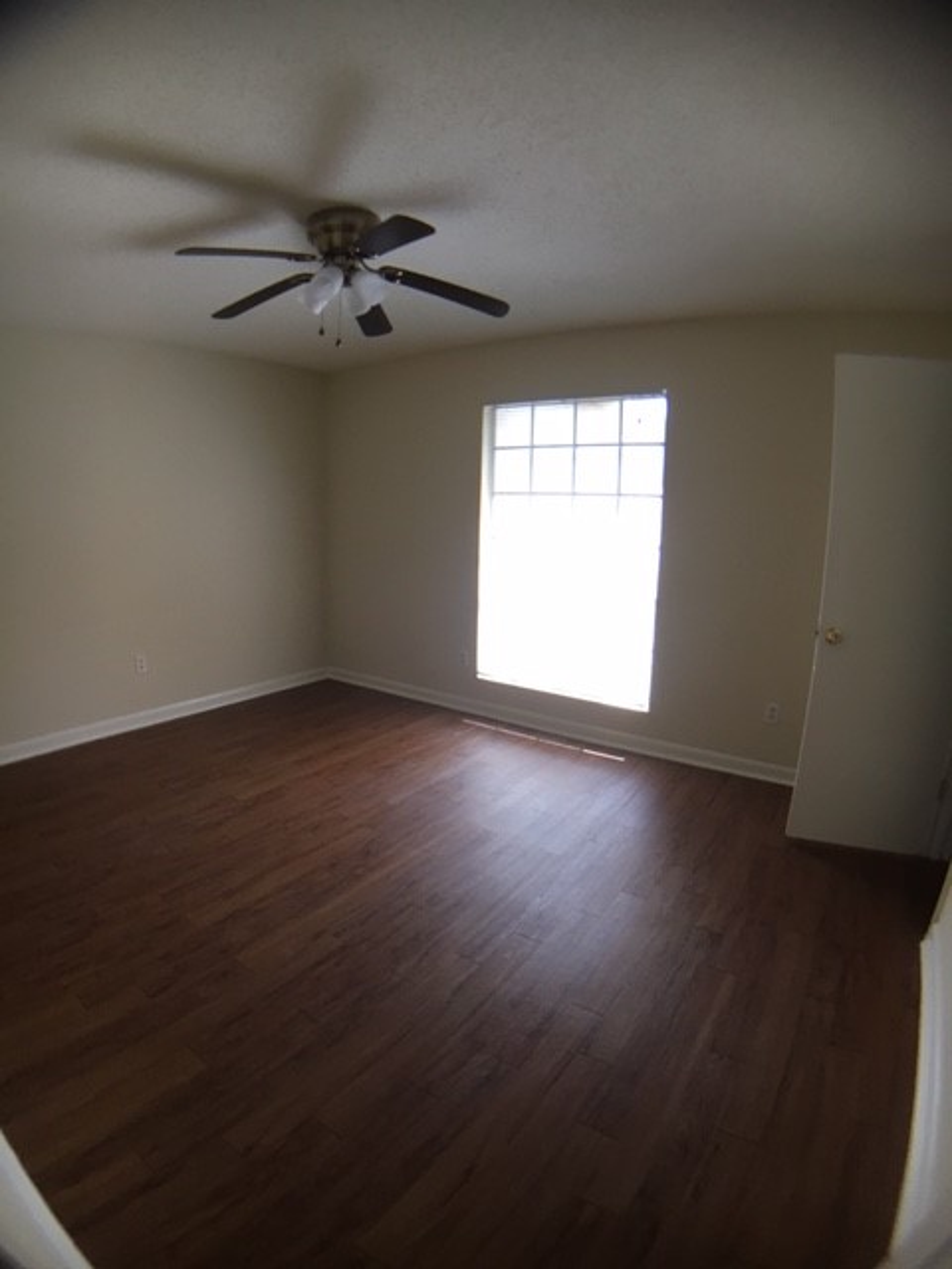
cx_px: 476
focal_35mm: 29
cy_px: 634
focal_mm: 4.15
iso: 40
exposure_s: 1/30
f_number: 2.2
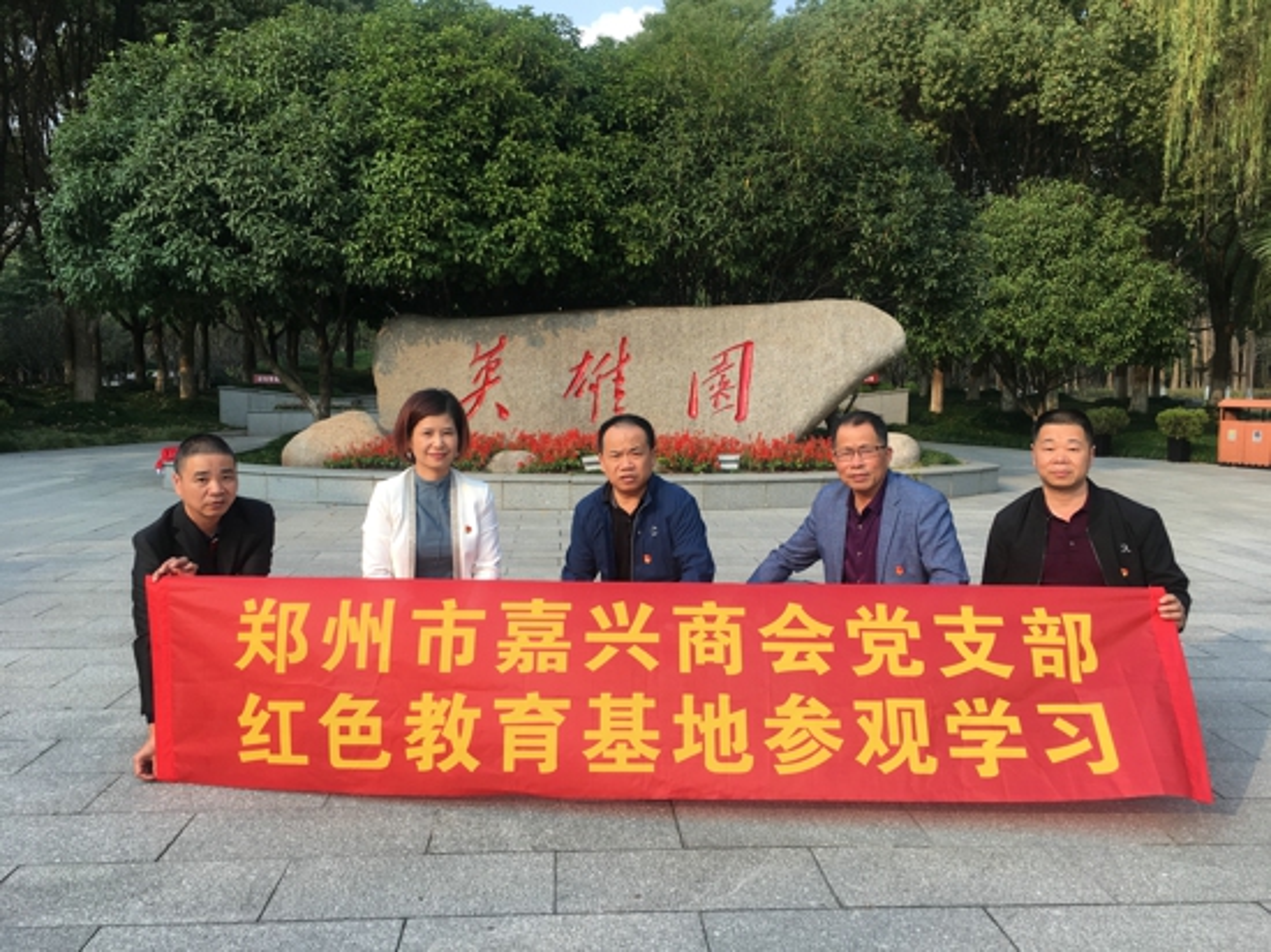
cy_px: 476
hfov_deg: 61.7
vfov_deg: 48.2
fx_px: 1064
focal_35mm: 29
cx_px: 636
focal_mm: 4.15
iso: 25
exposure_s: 1/475
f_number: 2.2
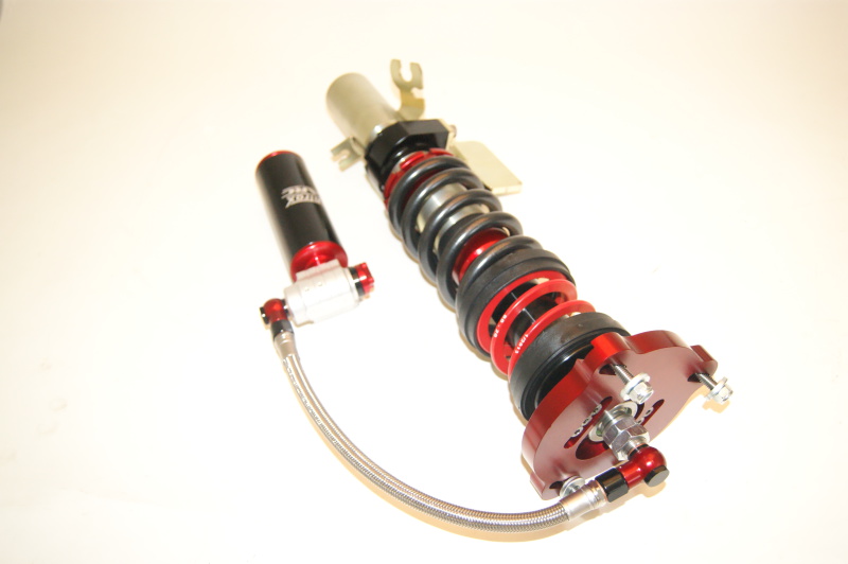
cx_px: 424
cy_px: 282
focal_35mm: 36
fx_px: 847
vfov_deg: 36.8
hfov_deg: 53.2
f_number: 4
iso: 1600
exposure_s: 1/160
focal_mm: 24
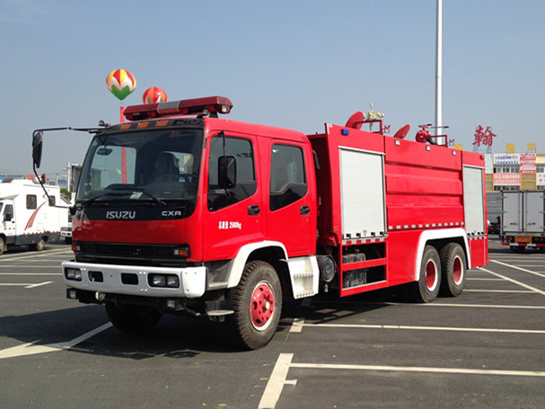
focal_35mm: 33
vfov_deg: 42.9
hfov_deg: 55.4
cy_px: 204
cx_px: 272
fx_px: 519
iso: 50
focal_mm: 4.12
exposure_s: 1/1506
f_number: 2.4
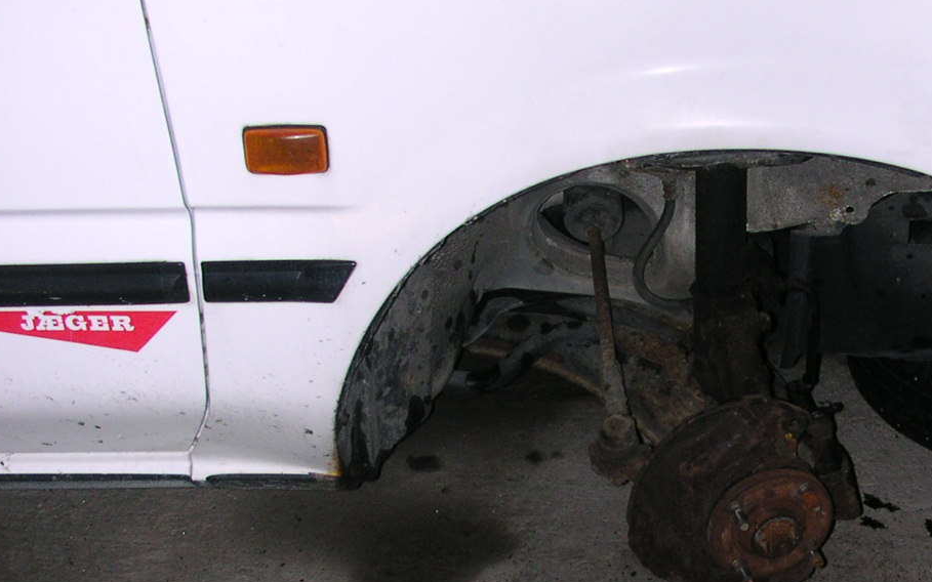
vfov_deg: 18.6
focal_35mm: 69
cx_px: 726
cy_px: 514
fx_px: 1752
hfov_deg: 29.2
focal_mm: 5.6
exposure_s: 1/60
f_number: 2.7
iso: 100
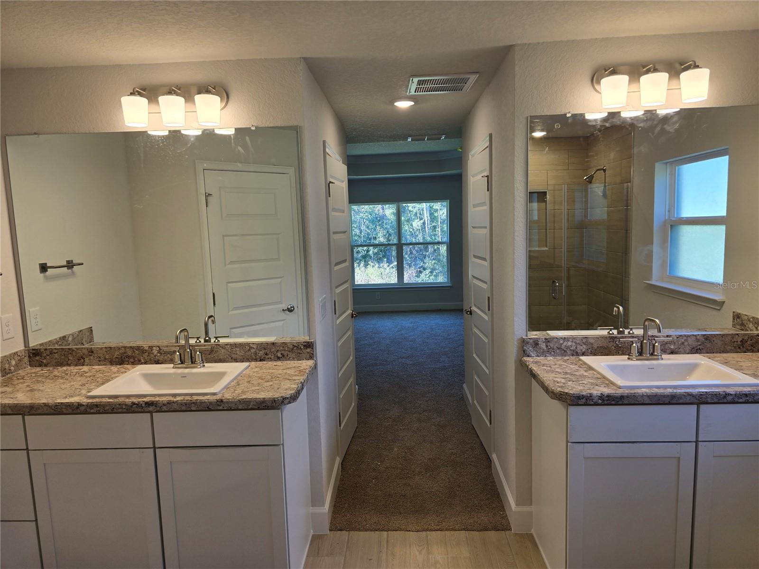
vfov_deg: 58.9
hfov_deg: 73.9
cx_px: 380
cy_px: 284
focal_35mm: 23
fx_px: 504
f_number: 1.7
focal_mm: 6.3
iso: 40
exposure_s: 1/120
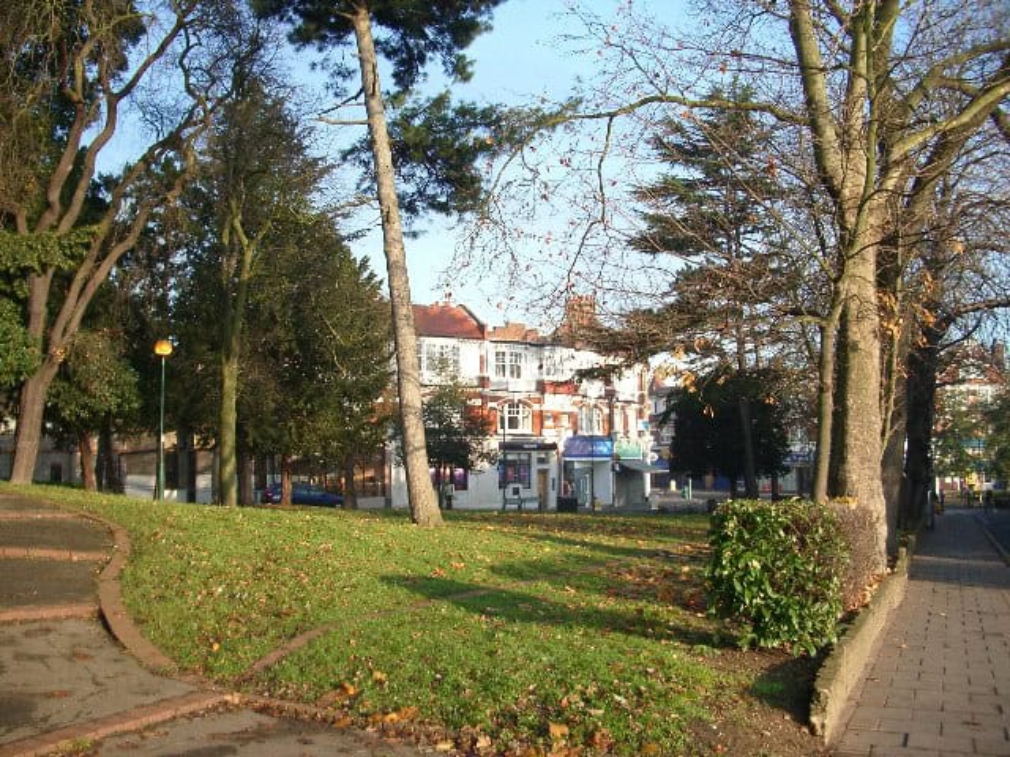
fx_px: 1021
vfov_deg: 40.7
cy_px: 378
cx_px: 505
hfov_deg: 52.6
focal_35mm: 35
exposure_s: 1/200
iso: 80
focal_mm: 5.8
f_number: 2.6
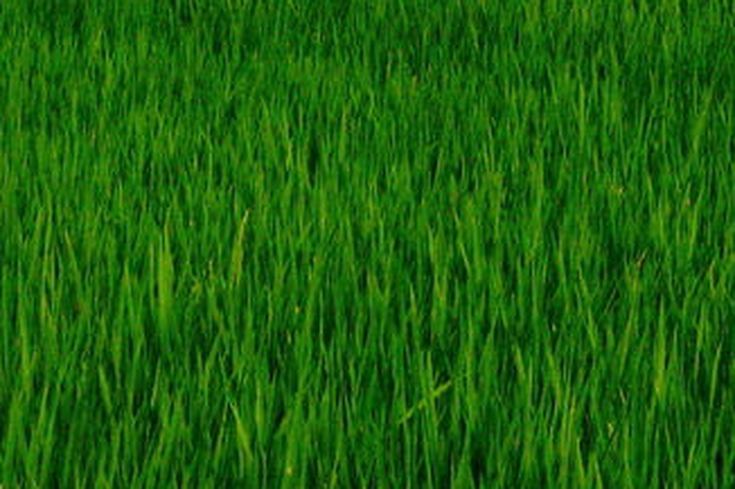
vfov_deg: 4.2
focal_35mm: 328
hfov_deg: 6.3
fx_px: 6693
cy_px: -297
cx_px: 23
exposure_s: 1/160
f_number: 22
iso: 200
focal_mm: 55
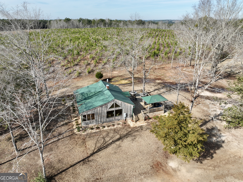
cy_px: 91
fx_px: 168
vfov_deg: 56.8
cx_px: 122
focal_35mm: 24
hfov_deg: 71.6
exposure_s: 1/1600
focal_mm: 12.29
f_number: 2.8
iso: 120
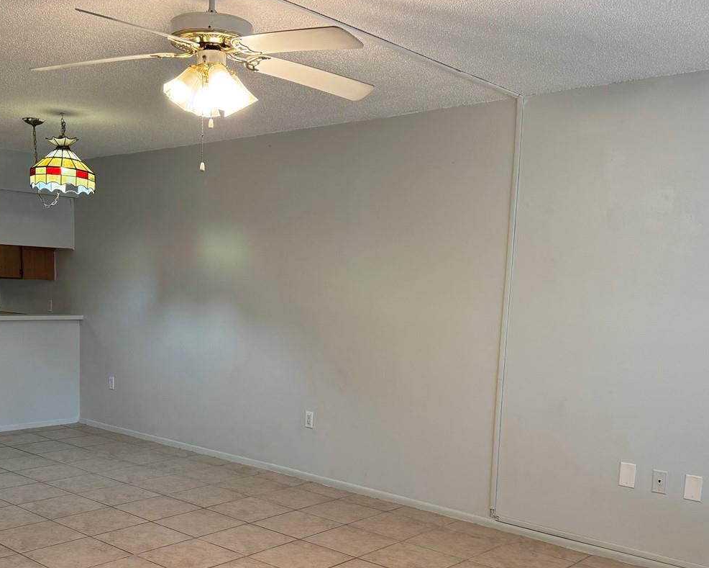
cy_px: 389
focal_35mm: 38
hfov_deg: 47.8
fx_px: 797
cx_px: 301
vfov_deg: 38.6
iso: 200
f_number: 1.78
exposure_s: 1/120
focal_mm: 6.76
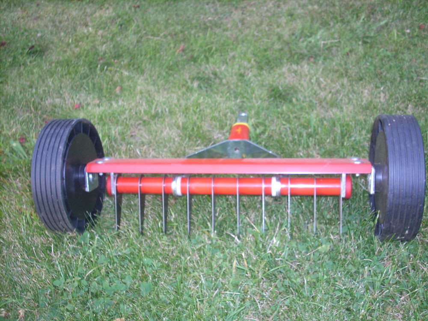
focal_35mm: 37
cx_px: 214
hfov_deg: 50.1
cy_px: 160
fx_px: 457
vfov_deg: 38.7
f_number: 2.8
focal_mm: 6.2
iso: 64
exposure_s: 1/30
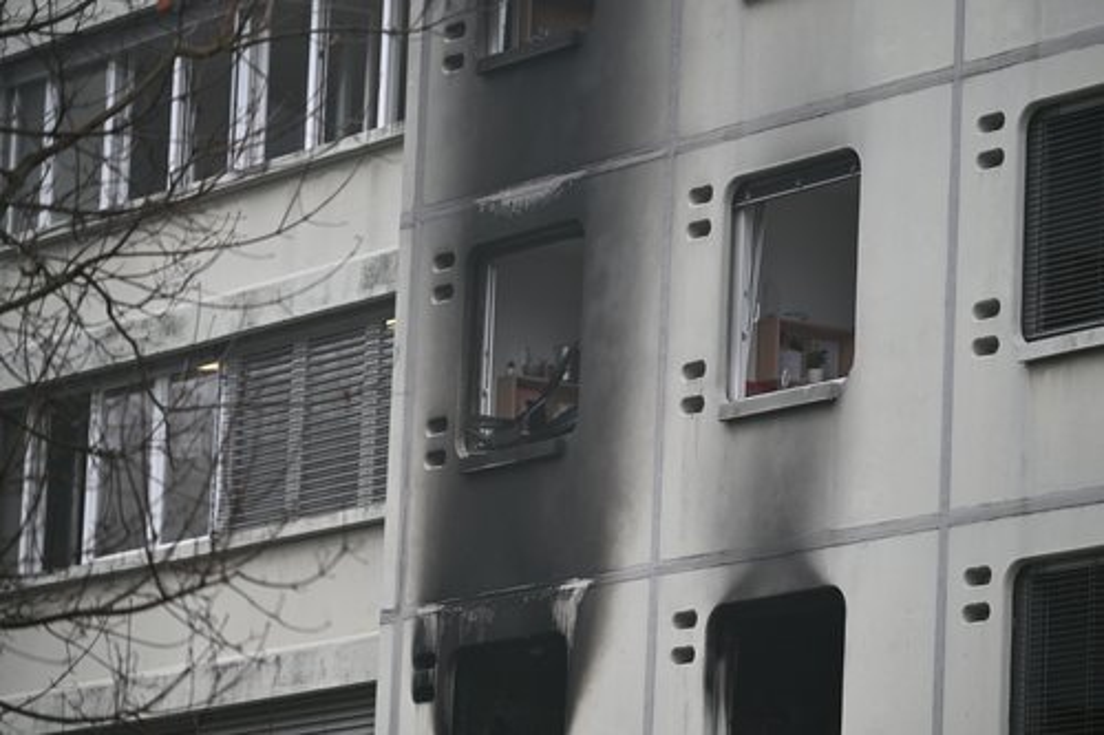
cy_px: 368
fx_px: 6131
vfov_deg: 6.9
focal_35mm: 200
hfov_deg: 10.3
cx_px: 552
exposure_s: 1/1600
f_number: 2.8
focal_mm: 200
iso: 640
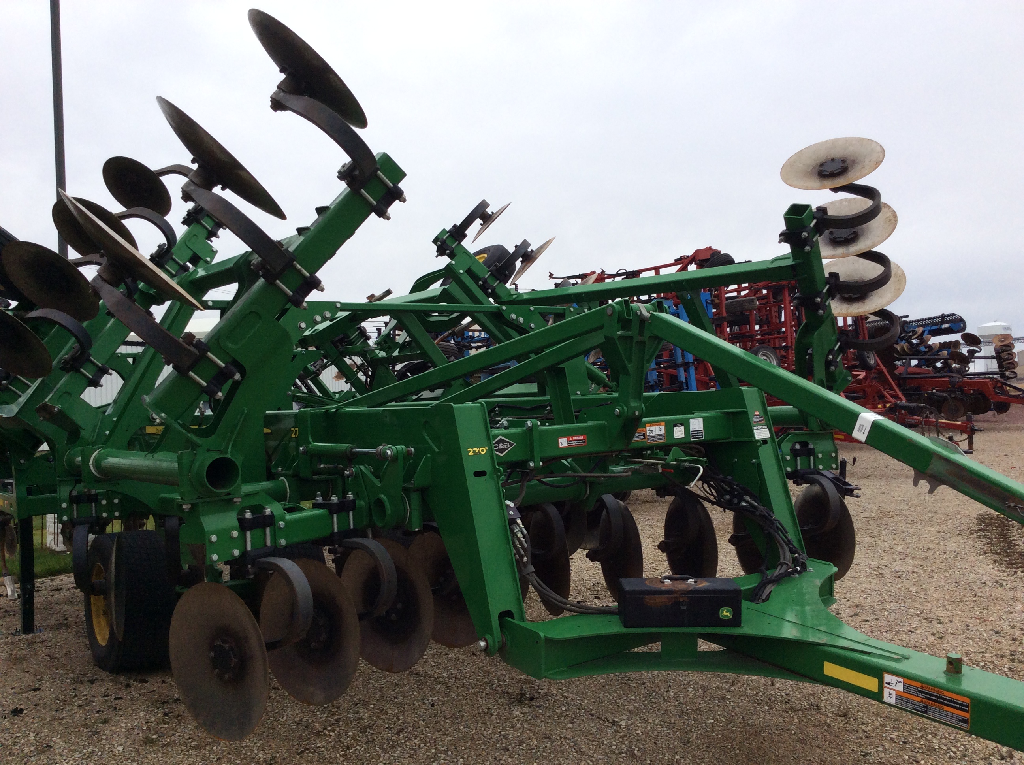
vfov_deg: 44.1
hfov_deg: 56.9
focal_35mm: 32
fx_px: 945
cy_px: 382
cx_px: 512
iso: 32
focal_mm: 3.3
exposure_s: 1/894
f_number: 2.4
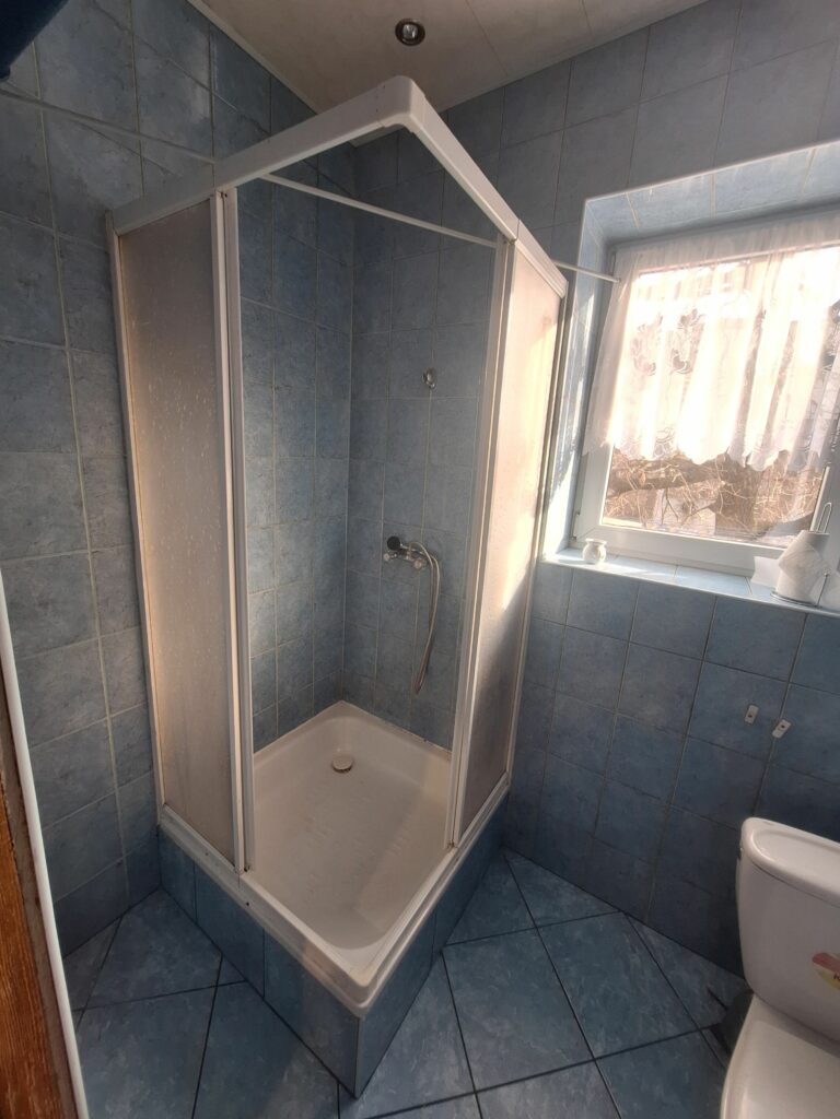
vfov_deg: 106.2
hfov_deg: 89.9
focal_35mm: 13
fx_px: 421
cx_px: 420
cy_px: 560
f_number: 2.2
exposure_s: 1/50
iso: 64
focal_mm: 1.74
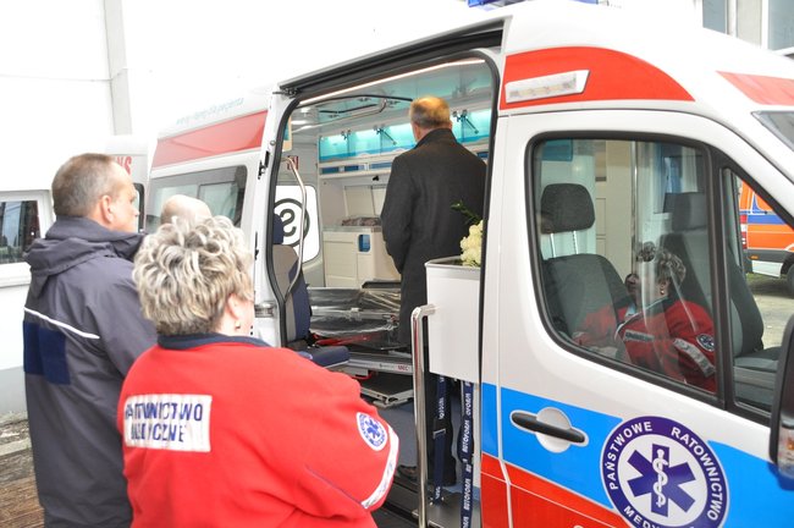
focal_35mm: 27
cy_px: 264
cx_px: 397
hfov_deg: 67.4
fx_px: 595
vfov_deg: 47.8
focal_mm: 18
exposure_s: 1/125
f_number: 5.6
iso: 800
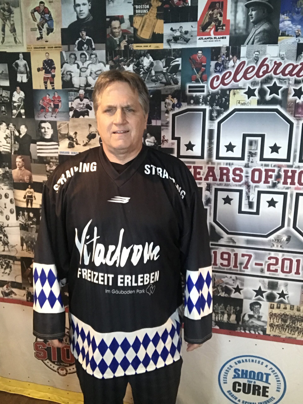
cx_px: 152
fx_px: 373
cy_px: 202
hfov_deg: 44.2
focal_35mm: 32
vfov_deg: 56.8
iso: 200
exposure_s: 1/17
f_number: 2.2
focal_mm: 2.87
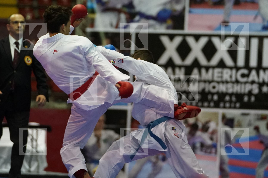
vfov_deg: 6.7
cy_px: 89
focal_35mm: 204
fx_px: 1519
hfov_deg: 10.1
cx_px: 134
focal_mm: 136
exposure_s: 1/800
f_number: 2.8
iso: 6400
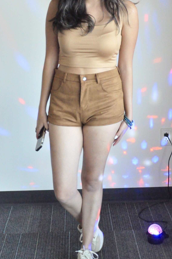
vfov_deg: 28.1
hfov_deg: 18.9
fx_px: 518
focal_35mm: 72
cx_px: 80
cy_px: 109
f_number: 4
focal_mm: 32
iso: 5600
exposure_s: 1/320
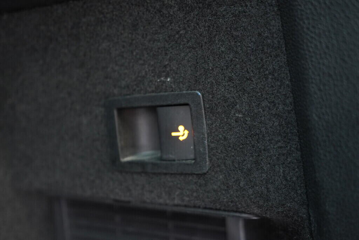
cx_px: 180
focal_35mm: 36
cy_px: 120
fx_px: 359
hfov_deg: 53.1
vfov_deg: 36.9
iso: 1600
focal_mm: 24
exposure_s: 1/40
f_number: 2.8
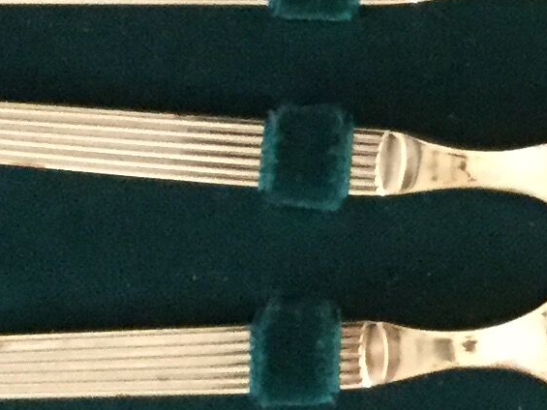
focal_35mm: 179
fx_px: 2829
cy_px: -58
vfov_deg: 8.2
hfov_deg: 10.1
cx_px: 1140
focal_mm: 3.3
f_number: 2.4
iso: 320
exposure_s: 1/17
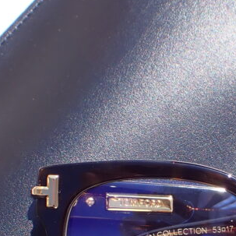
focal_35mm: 105
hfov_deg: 16.4
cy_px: 227
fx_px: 810
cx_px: 213
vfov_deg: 16.3
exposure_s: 1/640
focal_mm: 5.4
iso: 100
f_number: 3.2
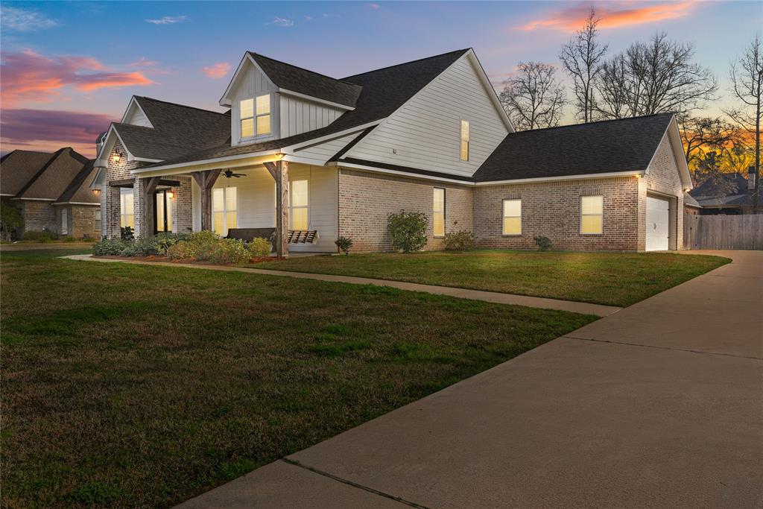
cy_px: 254
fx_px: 593
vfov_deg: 46.4
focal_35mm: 28
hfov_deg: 65.5
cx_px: 382
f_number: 8
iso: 250
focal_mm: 28
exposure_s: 1/1000
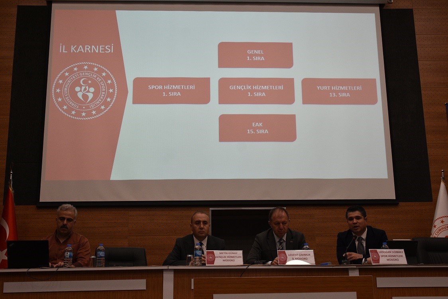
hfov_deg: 43.6
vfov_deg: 29.9
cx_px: 224
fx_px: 560
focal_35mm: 45
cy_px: 150
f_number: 5.6
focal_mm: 30
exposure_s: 1/125
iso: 800
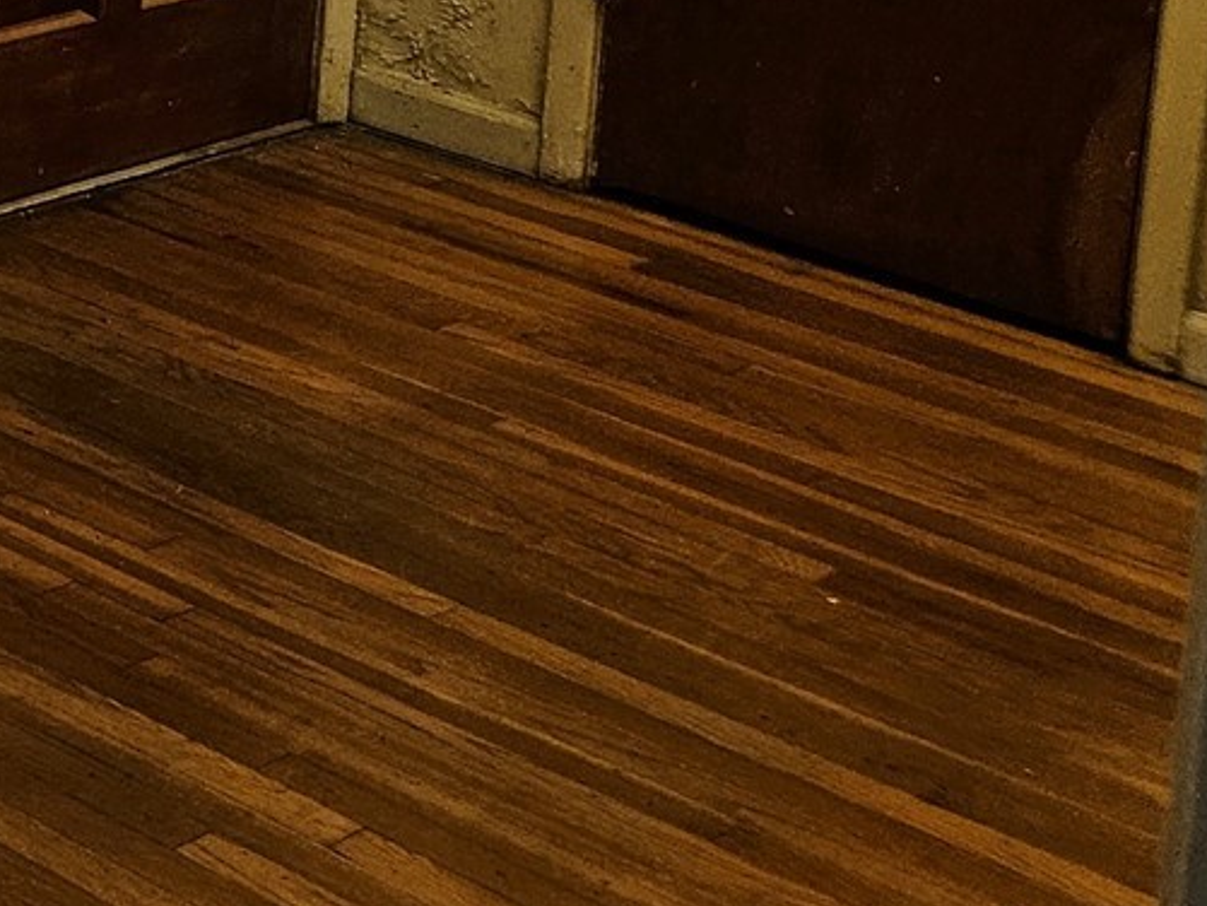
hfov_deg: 16.5
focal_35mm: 94
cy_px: -634
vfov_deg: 14.2
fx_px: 3278
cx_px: -1132
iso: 250
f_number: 1.8
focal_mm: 5.4
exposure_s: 1/120
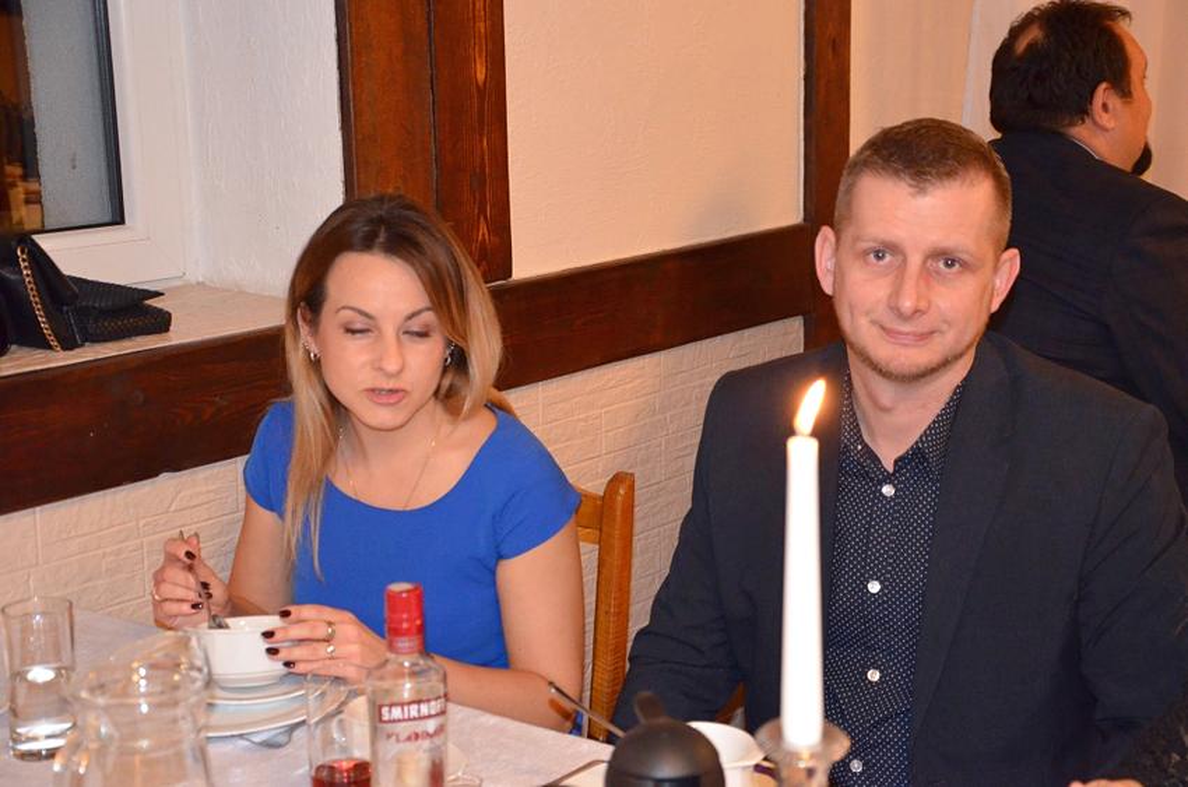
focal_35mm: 68
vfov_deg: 20.1
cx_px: 594
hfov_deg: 29.9
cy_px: 394
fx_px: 2223
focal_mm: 45
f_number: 4.8
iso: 3200
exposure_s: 1/60
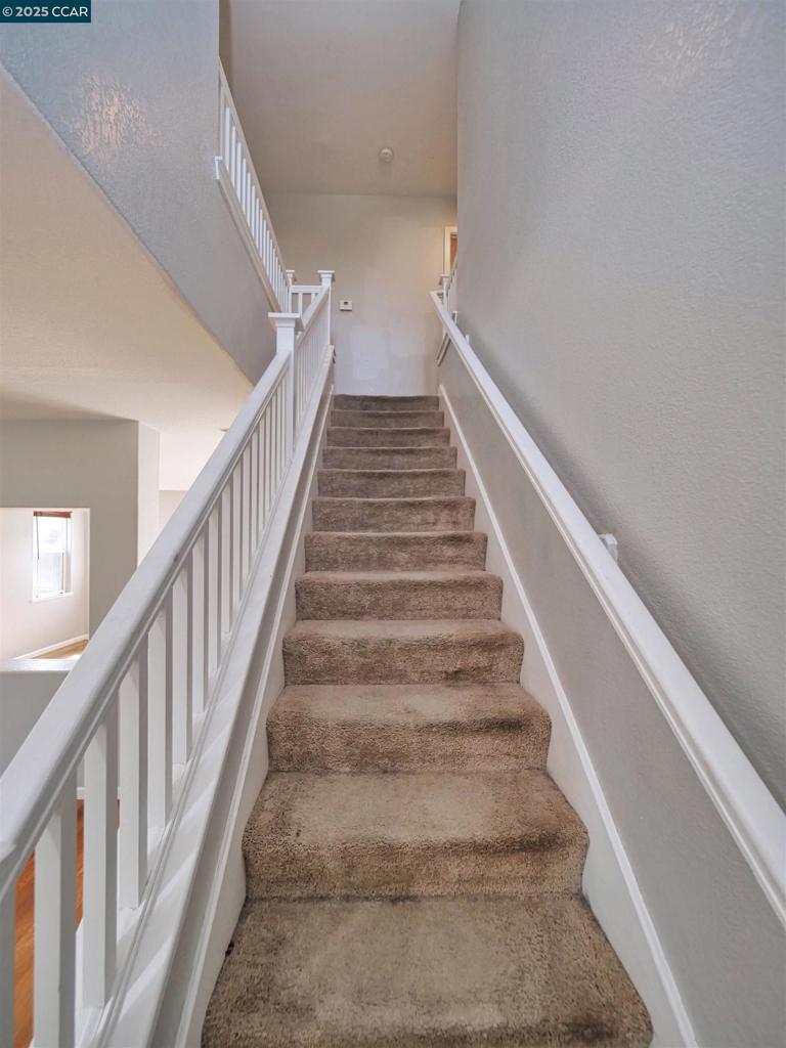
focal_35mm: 14
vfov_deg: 102.1
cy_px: 524
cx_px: 393
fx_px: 424
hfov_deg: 85.7
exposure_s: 1/160
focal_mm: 7
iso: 800
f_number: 2.8
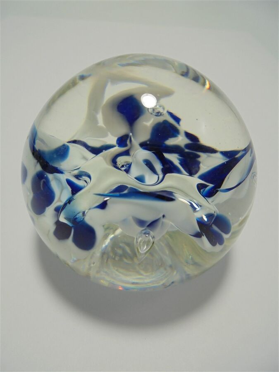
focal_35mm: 26
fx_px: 279
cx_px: 140
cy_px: 186
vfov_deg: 67.3
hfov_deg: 53.1
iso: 100
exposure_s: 1/125
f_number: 3.5
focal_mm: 4.6
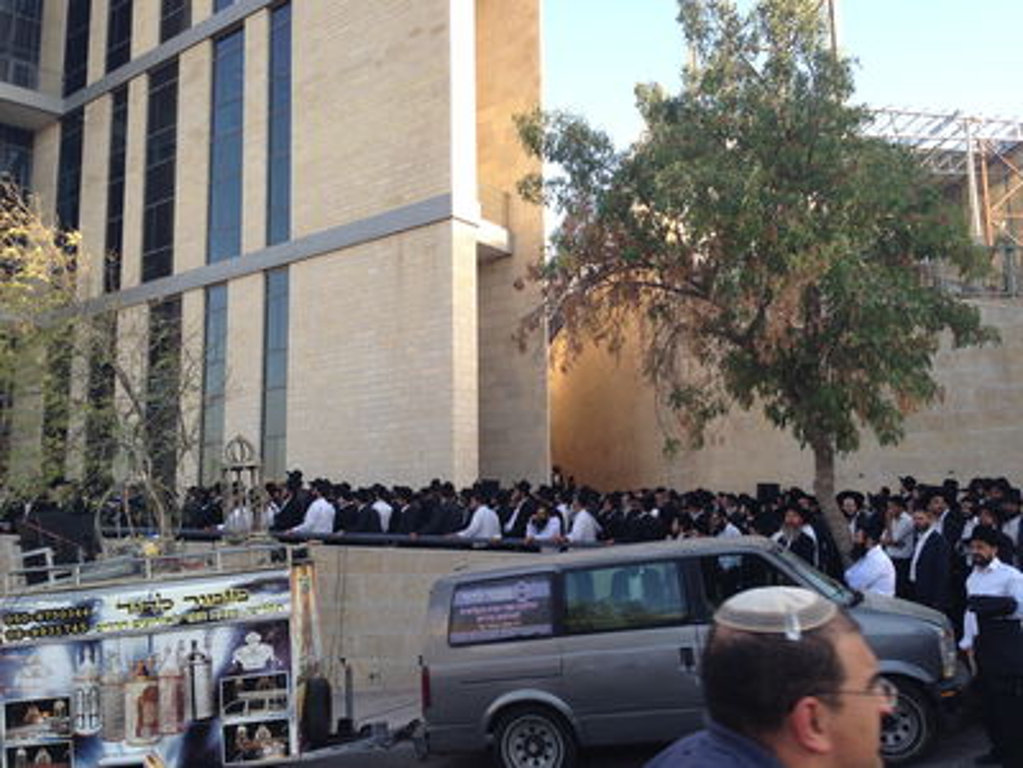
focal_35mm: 33
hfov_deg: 55.4
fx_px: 975
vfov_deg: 42.9
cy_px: 384
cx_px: 512
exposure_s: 1/240
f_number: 2.4
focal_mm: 4.13
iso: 50
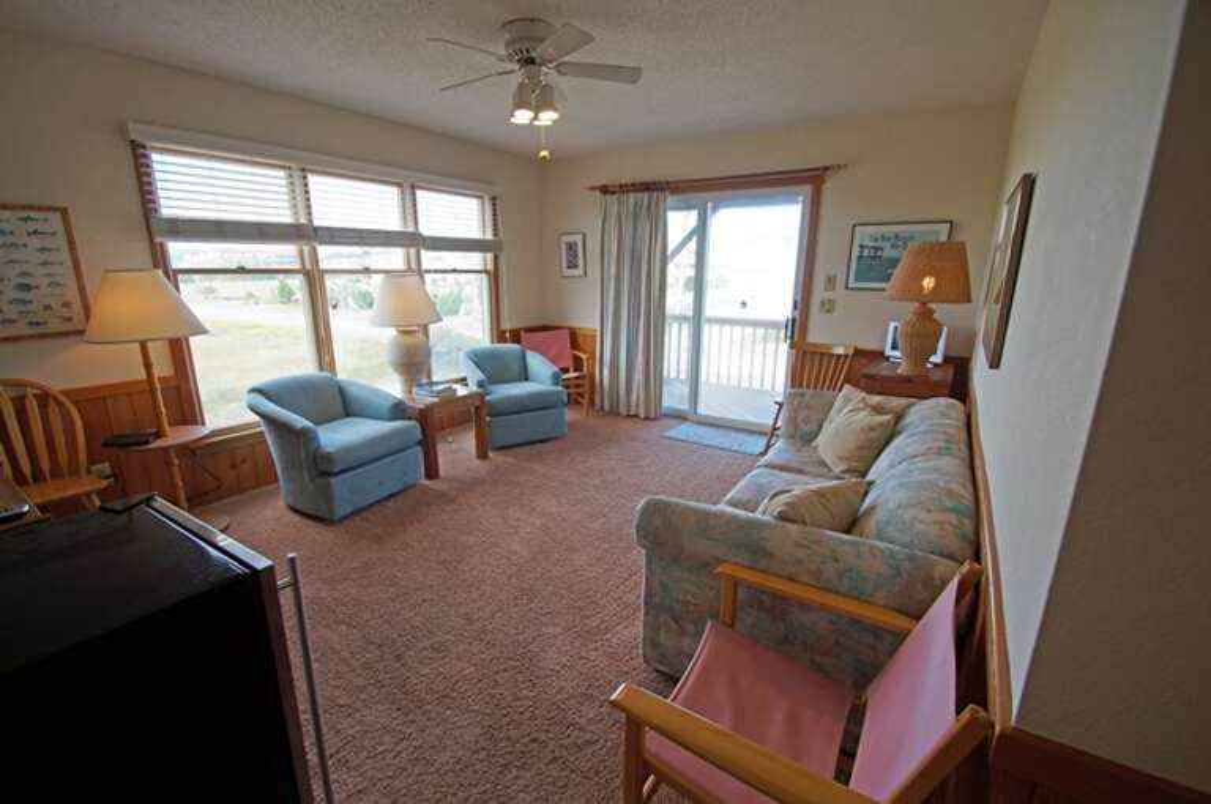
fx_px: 504
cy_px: 402
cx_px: 606
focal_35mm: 15
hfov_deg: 100.5
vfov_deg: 77.2
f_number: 4.5
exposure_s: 1/80
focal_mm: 10
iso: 100
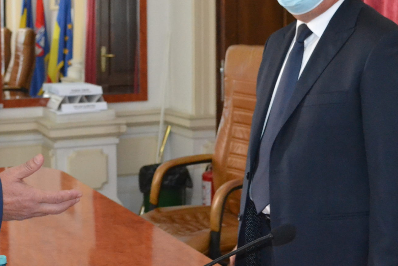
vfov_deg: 17.5
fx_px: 851
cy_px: 45
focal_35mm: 77
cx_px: 121
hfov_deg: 26.1
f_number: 4.2
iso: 3200
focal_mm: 26
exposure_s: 1/60
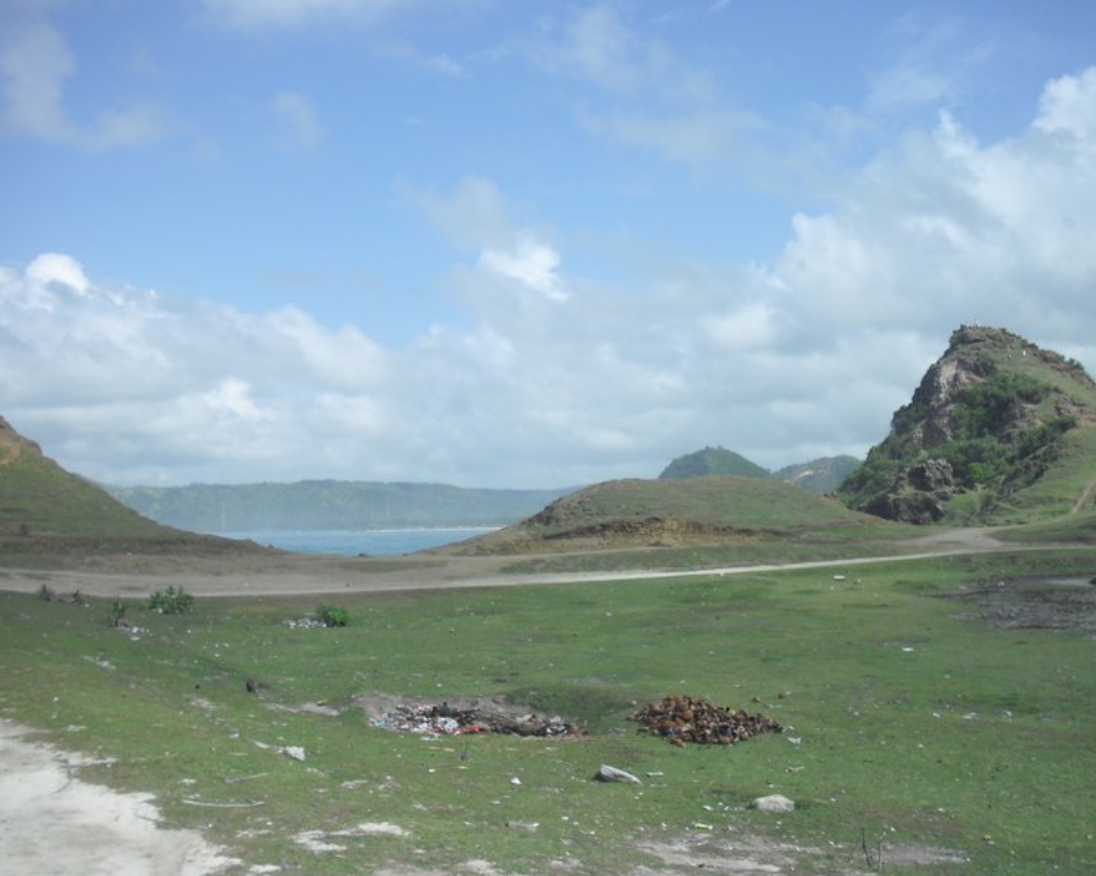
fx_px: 1297
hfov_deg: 45.8
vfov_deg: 37.3
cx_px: 580
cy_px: 434
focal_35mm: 40
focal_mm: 6.2
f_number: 8
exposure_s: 1/320
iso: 100
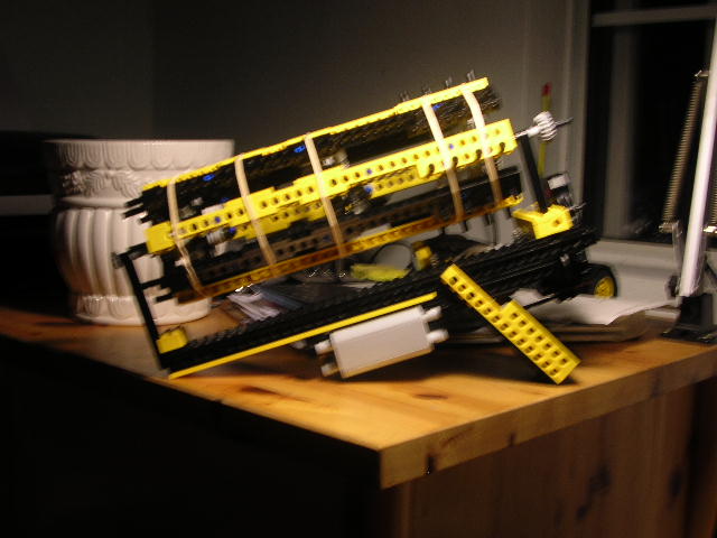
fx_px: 994
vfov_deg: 30.3
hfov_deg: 39.7
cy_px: 269
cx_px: 358
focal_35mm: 48
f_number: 3.2
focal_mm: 8
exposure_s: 1/7.3
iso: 50
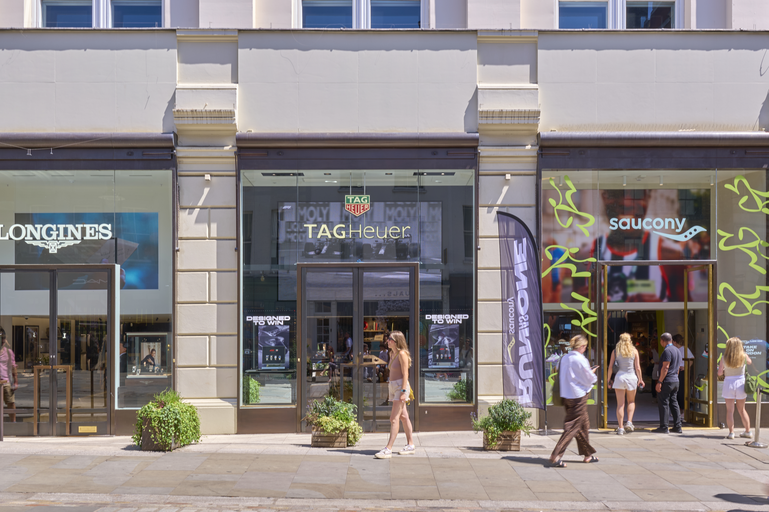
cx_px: 384
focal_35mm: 32
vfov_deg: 41.1
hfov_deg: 58.7
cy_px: 256
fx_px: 684
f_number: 16
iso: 100
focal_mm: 32
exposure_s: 1/30
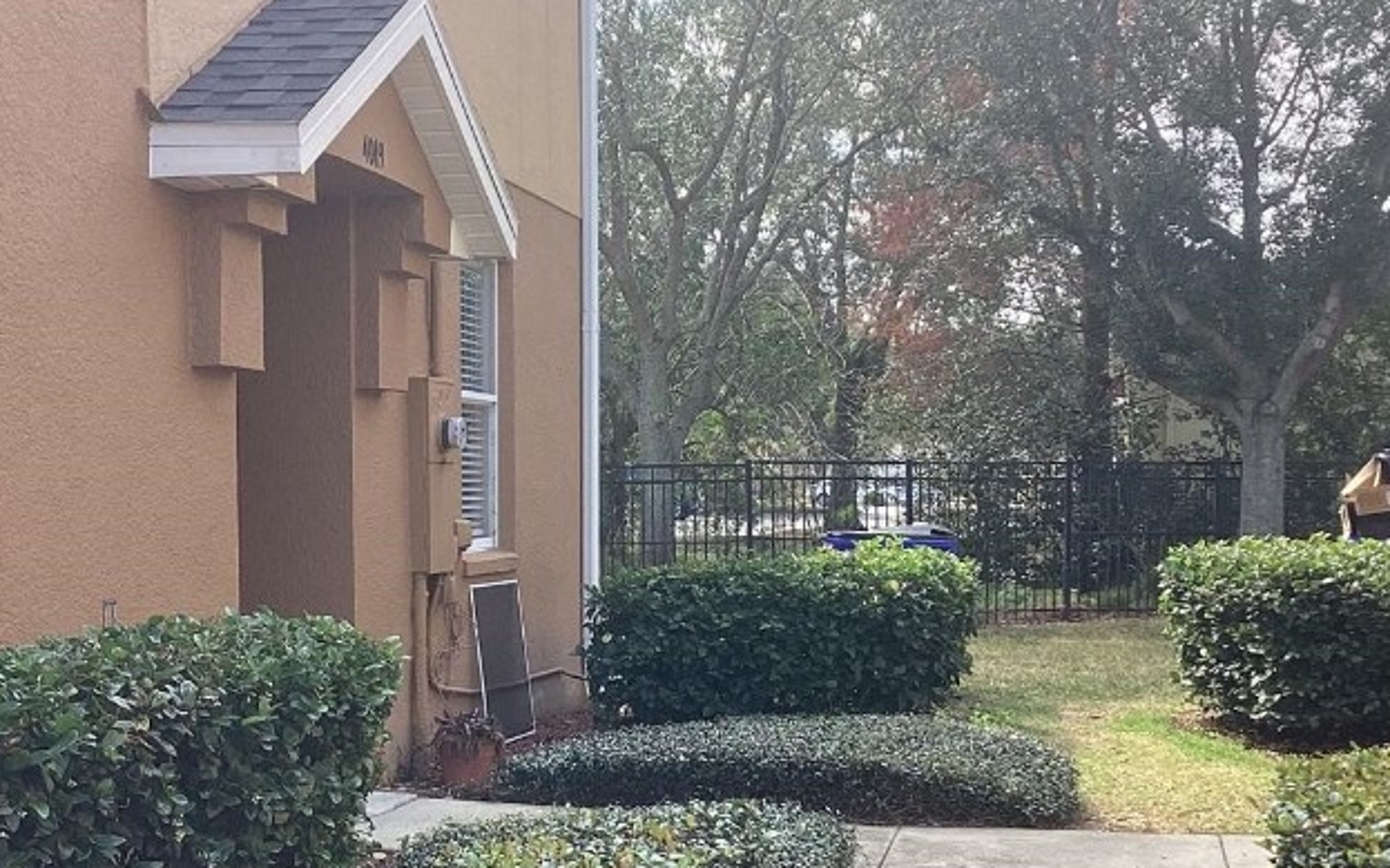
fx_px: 2045
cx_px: 658
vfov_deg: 23.9
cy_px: 562
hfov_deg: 37.5
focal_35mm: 54
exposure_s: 1/190
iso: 25
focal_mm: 3.3
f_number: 2.4
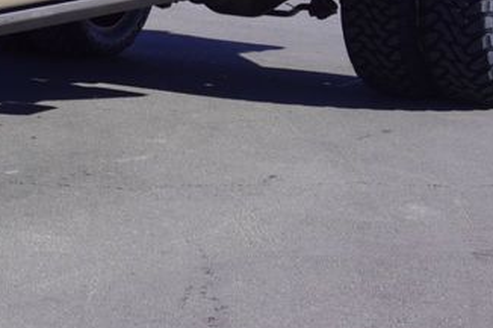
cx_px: -156
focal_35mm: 151
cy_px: -85
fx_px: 2067
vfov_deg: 9.0
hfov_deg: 13.1
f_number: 9
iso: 100
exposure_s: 1/100
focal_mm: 32
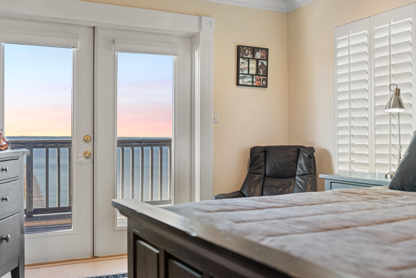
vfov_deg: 33.8
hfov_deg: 49.0
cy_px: 139
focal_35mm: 40
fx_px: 456
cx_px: 208
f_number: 2.8
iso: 800
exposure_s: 1/80
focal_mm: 39.5
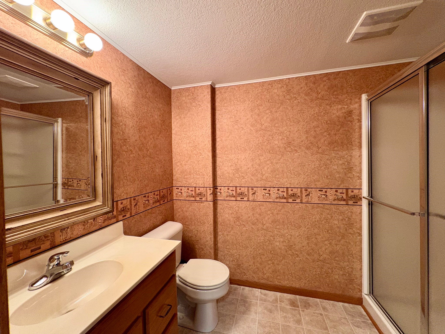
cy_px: 167
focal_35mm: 14
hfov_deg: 102.1
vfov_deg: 85.7
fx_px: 180
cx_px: 222
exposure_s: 1/60
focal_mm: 2.22
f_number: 2.2
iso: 500
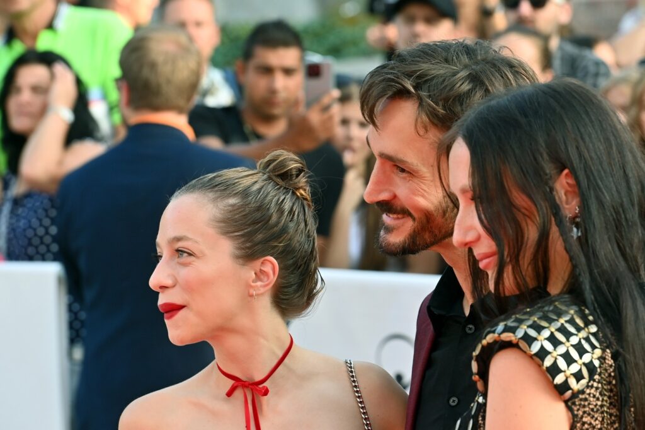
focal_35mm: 180
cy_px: 215
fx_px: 3224
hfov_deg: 11.4
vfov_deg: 7.6
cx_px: 322
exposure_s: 1/160
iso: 640
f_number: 10
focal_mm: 180
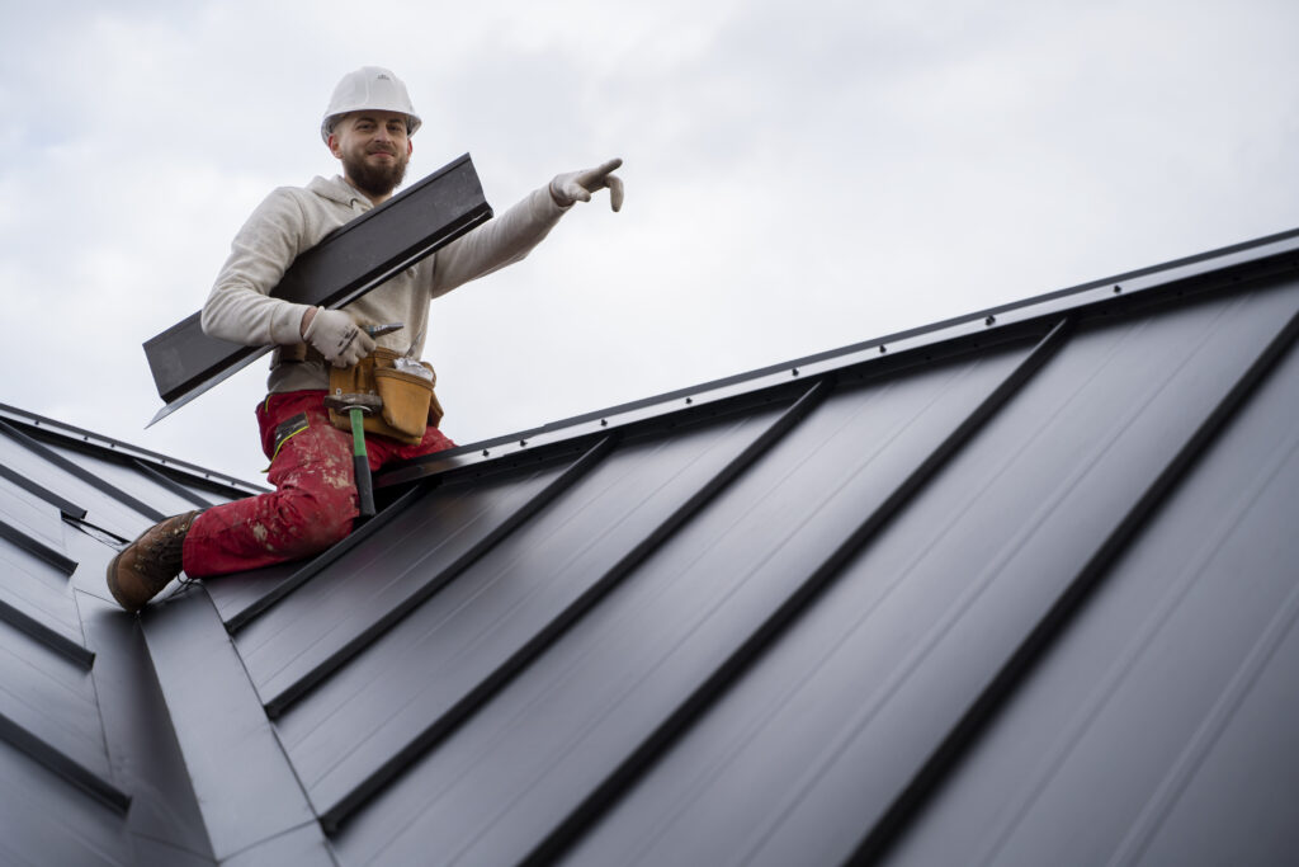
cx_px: 650
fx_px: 2562
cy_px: 434
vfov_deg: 19.2
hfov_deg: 28.4
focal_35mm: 71
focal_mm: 71
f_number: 3.5
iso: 200
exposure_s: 1/320
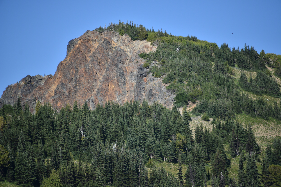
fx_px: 2342
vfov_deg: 4.6
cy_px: 94
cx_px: 140
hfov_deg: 6.9
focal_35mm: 300
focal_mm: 300
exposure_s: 1/640
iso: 160
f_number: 5.6
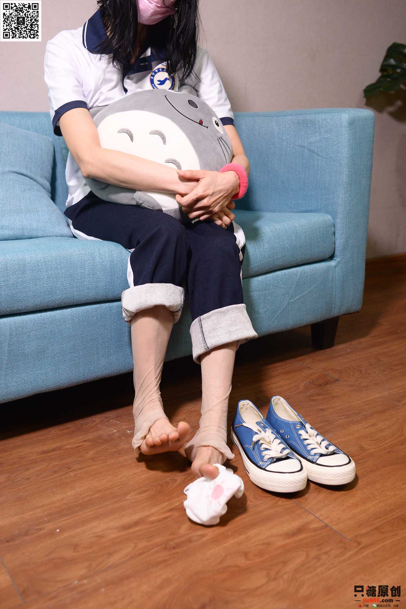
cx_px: 203
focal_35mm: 35
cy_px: 304
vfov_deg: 54.4
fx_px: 591
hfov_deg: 37.9
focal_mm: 35
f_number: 5
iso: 1600
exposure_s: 1/320
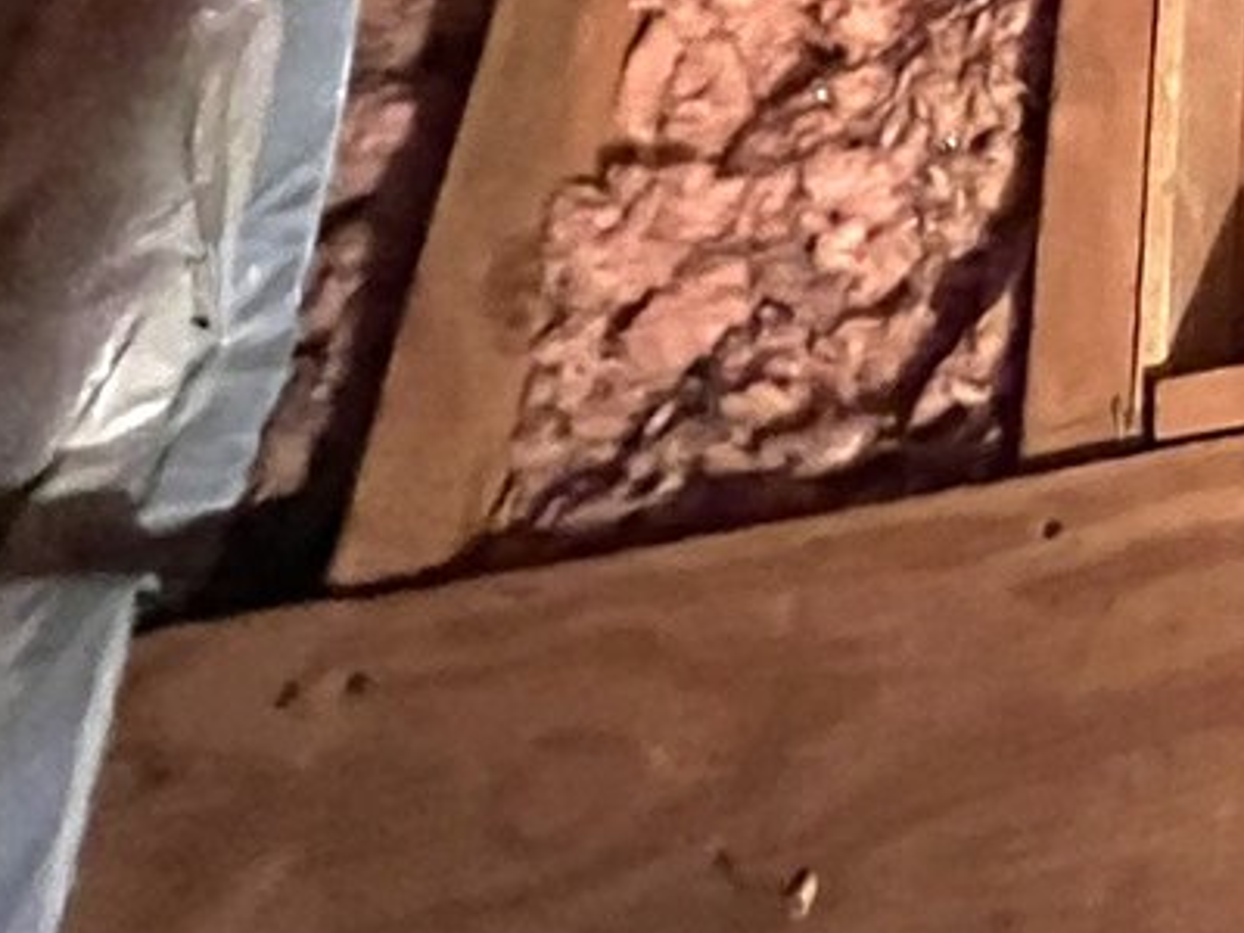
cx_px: 1886
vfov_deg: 19.5
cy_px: -804
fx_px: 1905
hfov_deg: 26.1
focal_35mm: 53
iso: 1600
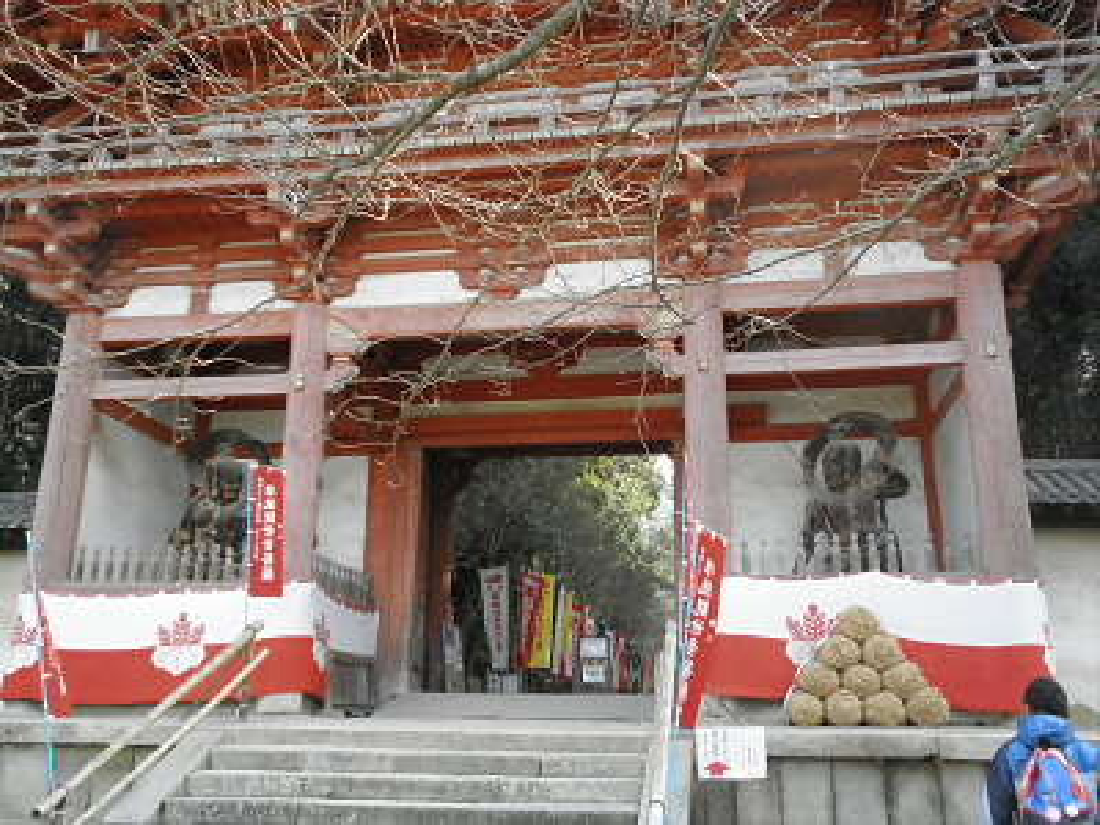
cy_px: 412
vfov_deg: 44.2
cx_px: 550
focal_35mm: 32
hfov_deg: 56.8
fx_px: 1017
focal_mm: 5.8
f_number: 3.5
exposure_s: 1/250
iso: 250
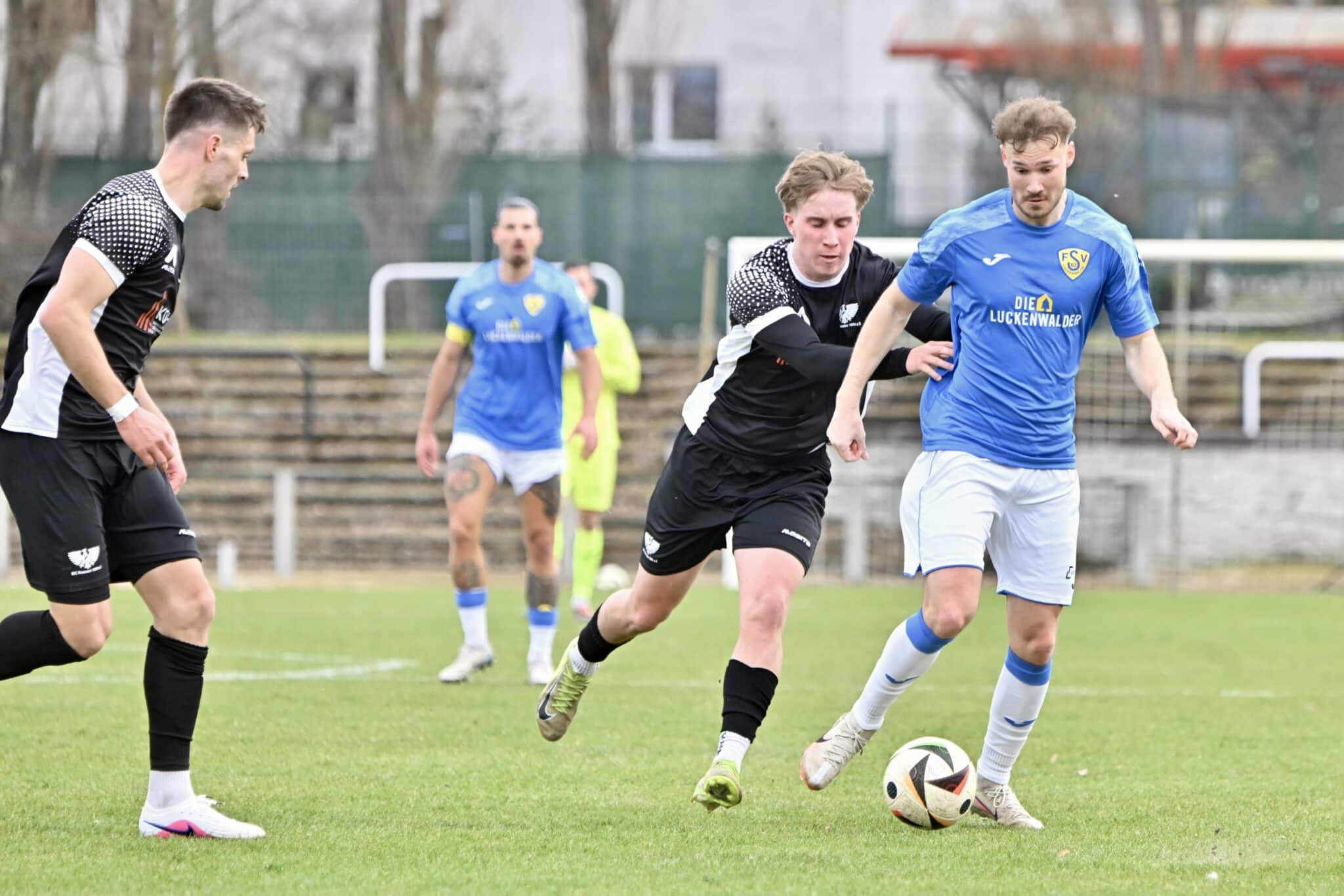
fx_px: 10452
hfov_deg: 7.4
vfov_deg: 4.9
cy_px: 448
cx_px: 672
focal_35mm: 280
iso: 1400
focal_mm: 280
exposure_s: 1/1600
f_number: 5.6
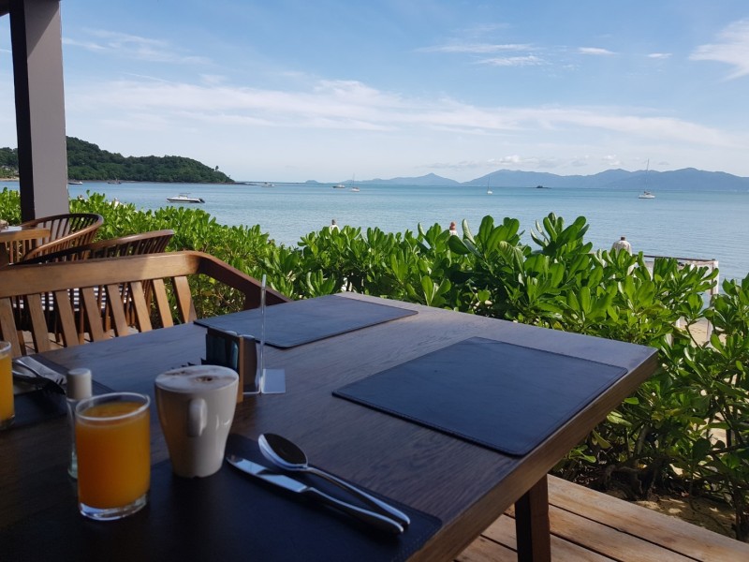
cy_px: 281
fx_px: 563
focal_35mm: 26
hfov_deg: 67.3
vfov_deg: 53.1
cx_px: 374
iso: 40
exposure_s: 1/1788
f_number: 1.7
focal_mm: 4.2
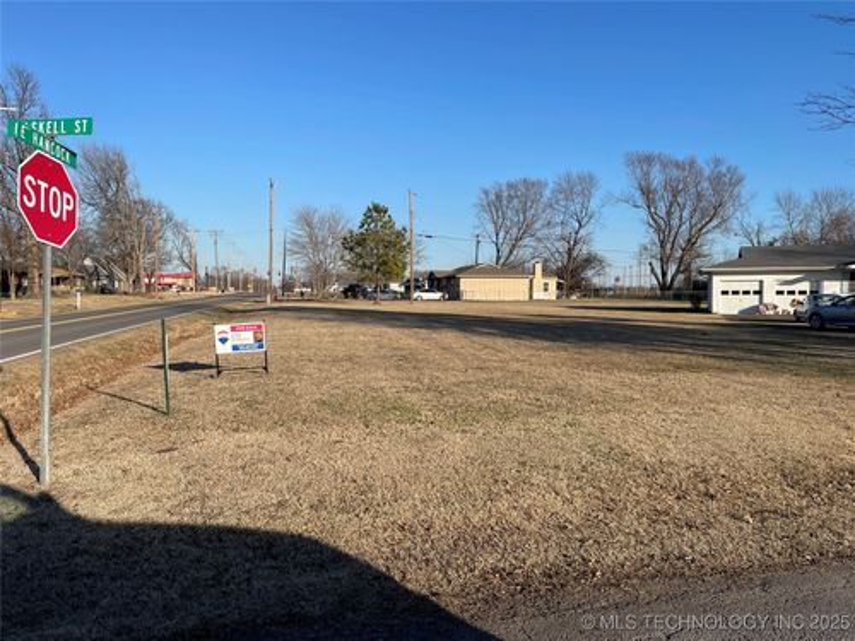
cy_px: 320
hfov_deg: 67.3
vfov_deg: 53.1
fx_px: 642
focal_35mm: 26
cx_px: 428
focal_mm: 4.2
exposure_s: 1/3040
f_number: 1.6
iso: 32
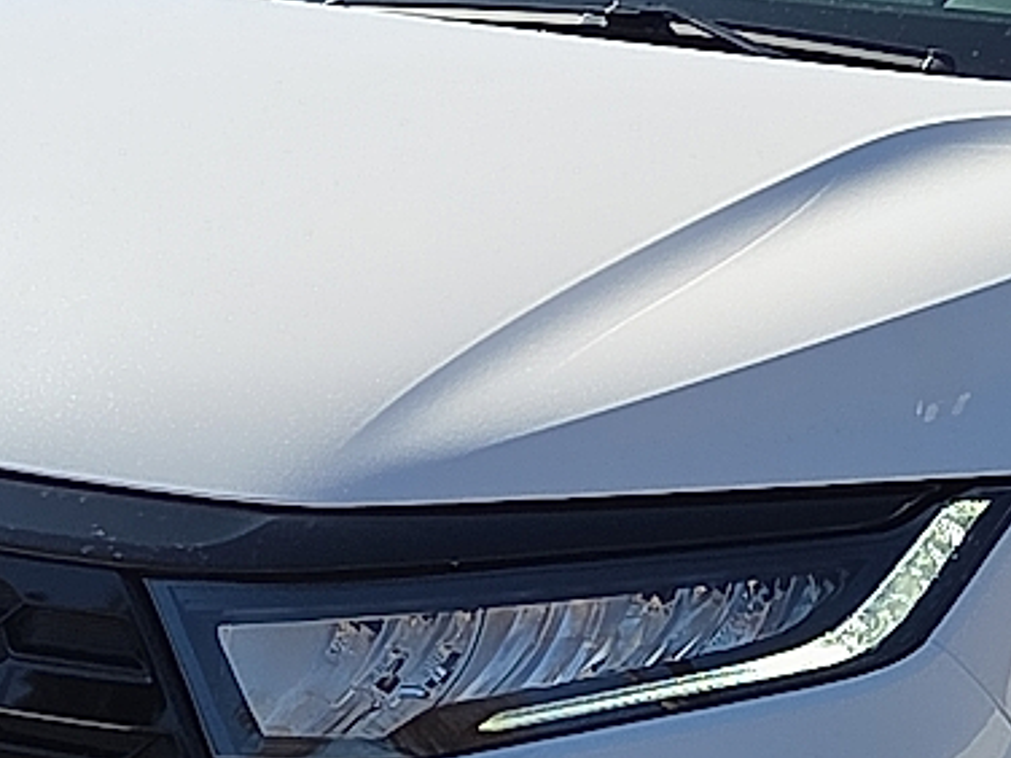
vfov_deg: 10.0
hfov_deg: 13.2
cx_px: 850
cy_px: 476
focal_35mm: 149
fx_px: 4352
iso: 76
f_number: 1.8
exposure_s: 1/5000
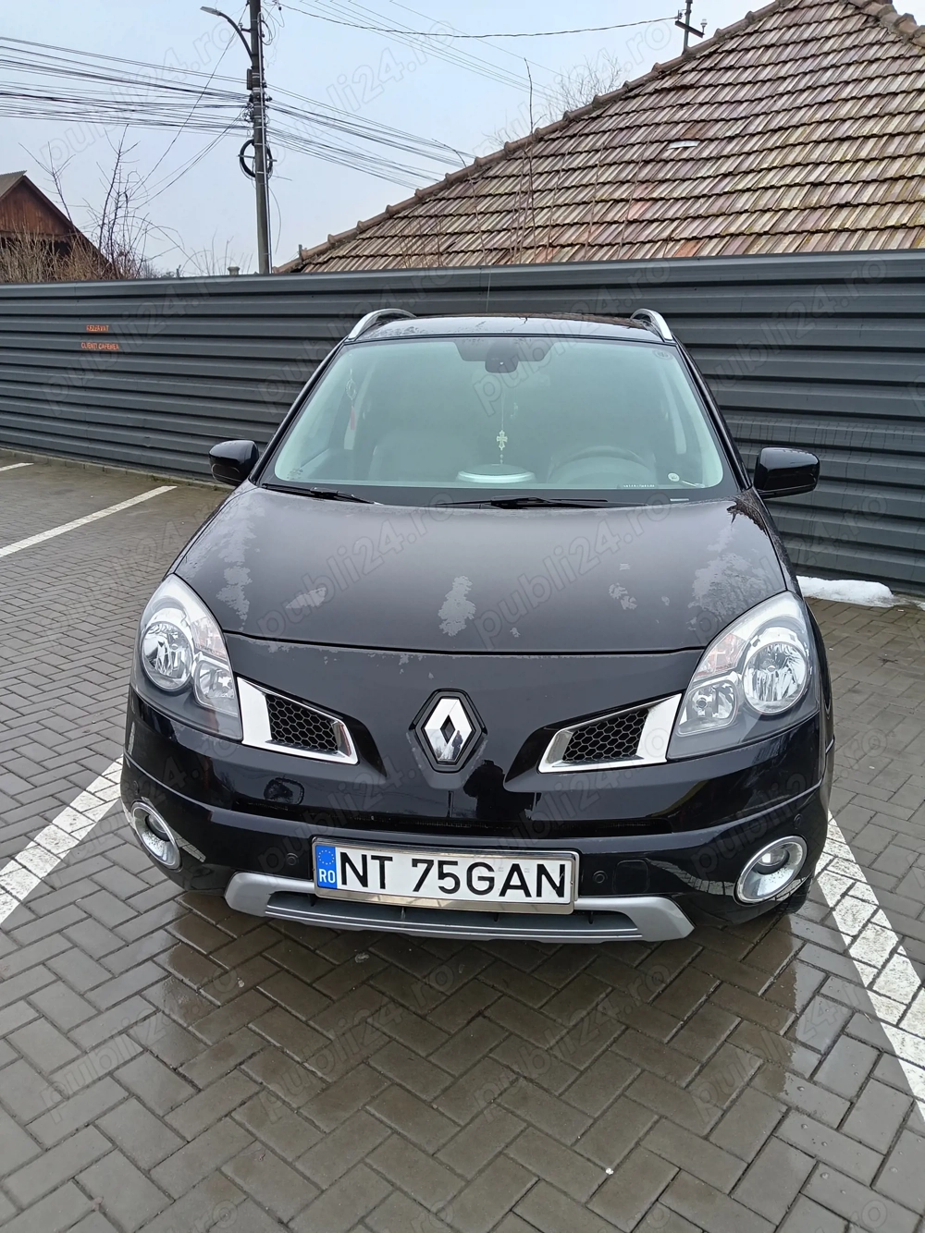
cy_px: 616
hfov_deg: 51.3
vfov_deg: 65.3
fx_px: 962
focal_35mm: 27
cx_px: 462
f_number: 1.8
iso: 137
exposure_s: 1/33.3
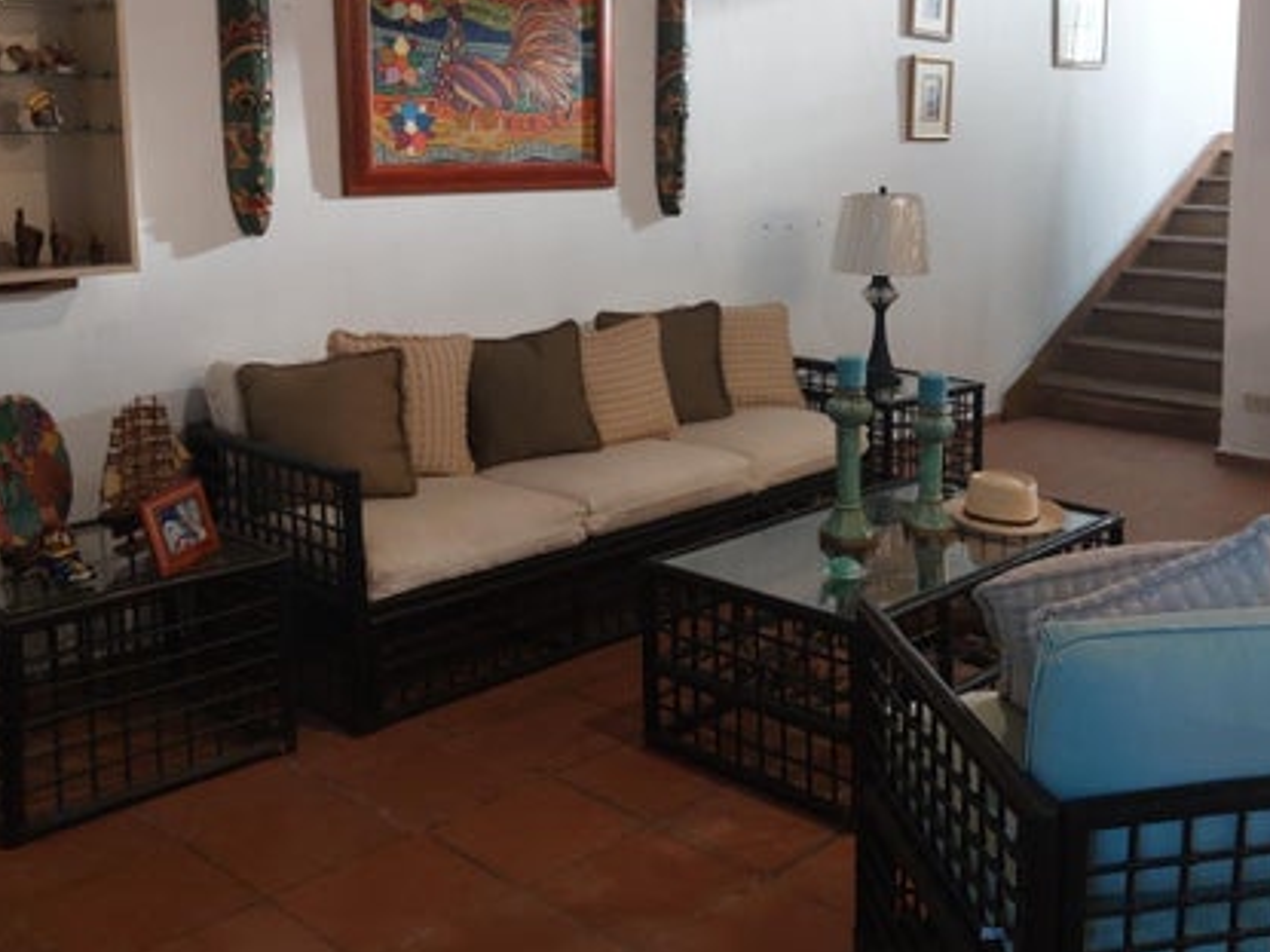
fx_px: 1357
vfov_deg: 38.3
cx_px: 817
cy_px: 340
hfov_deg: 49.5
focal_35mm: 37
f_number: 1.8
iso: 500
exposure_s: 1/60
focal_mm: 5.23
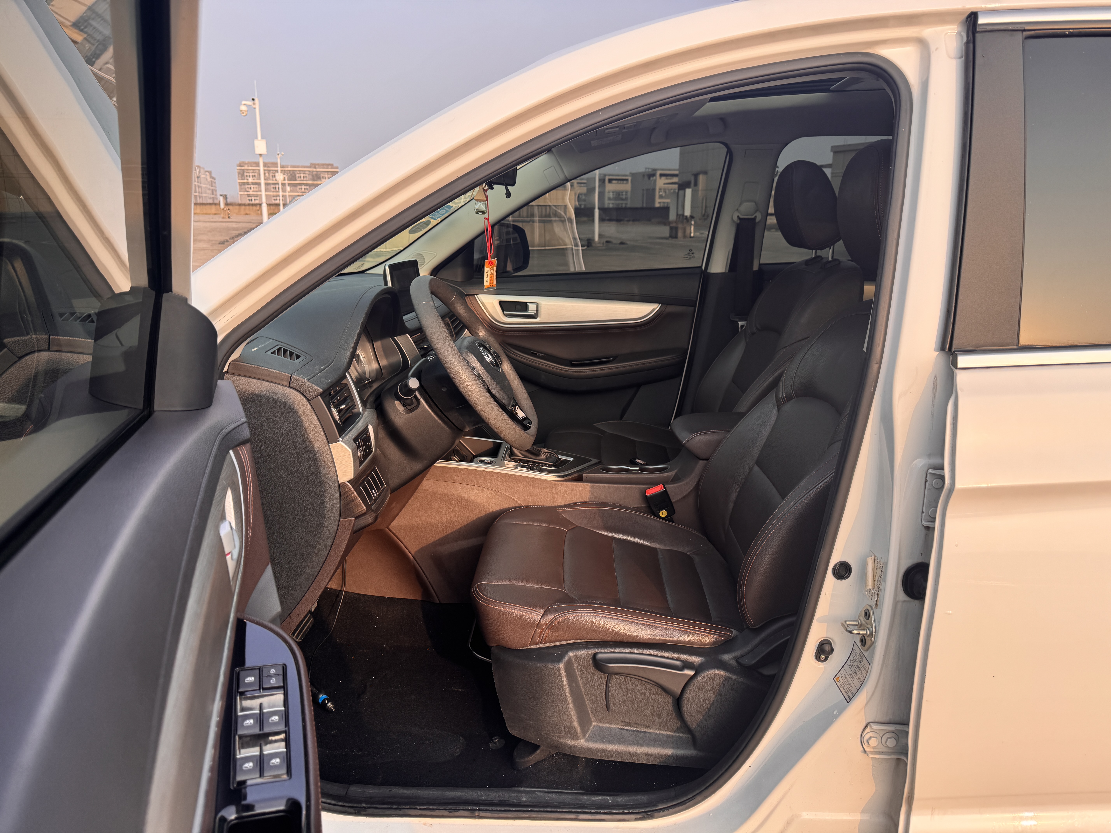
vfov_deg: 56.8
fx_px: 770
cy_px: 416
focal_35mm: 24
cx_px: 556
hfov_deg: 71.6
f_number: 1.78
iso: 80
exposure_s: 1/747
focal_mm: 6.76
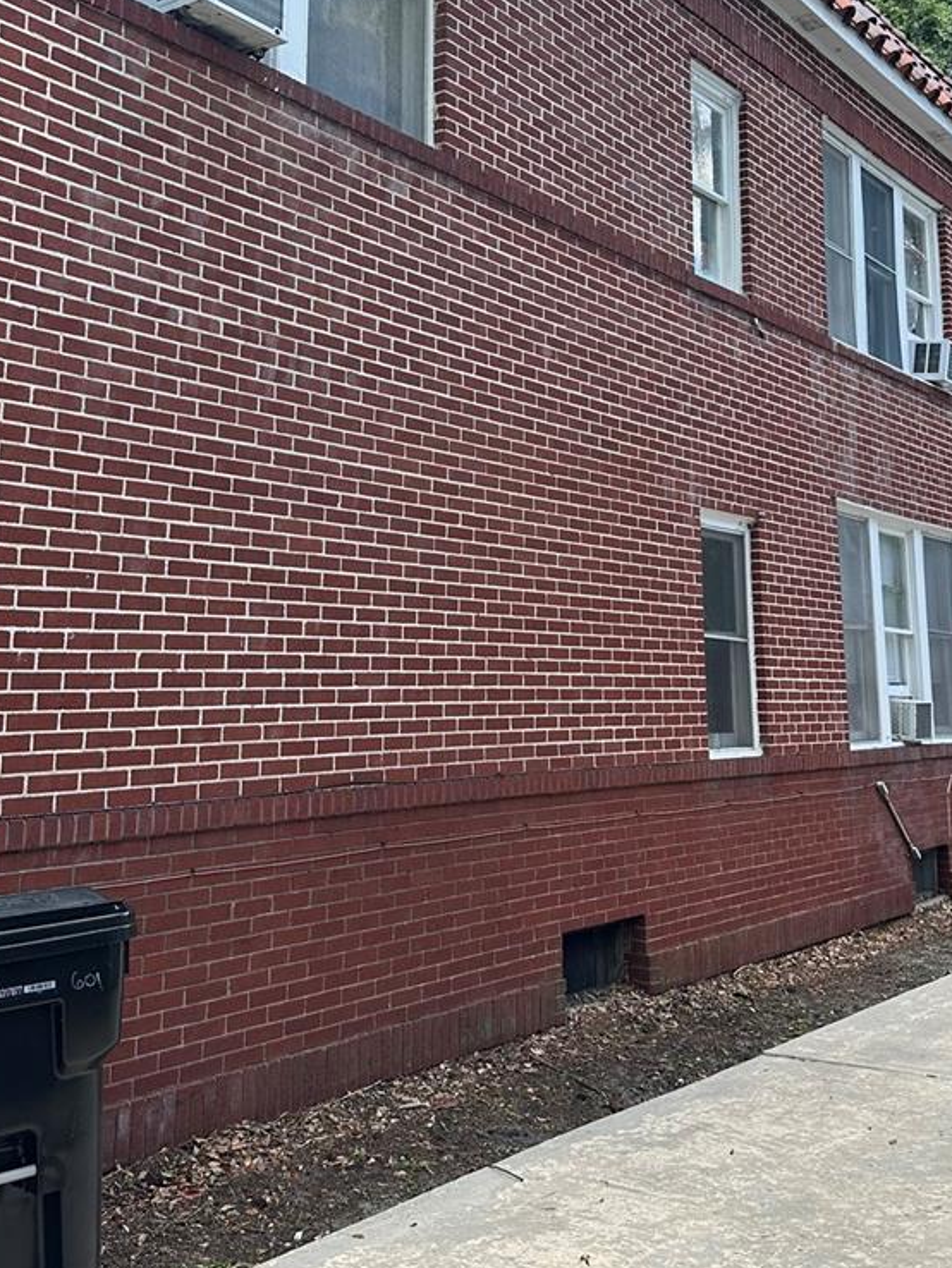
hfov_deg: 36.8
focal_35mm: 39
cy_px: 387
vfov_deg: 46.8
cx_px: 476
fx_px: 1429
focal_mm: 6.86
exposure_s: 1/521
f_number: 1.78
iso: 80
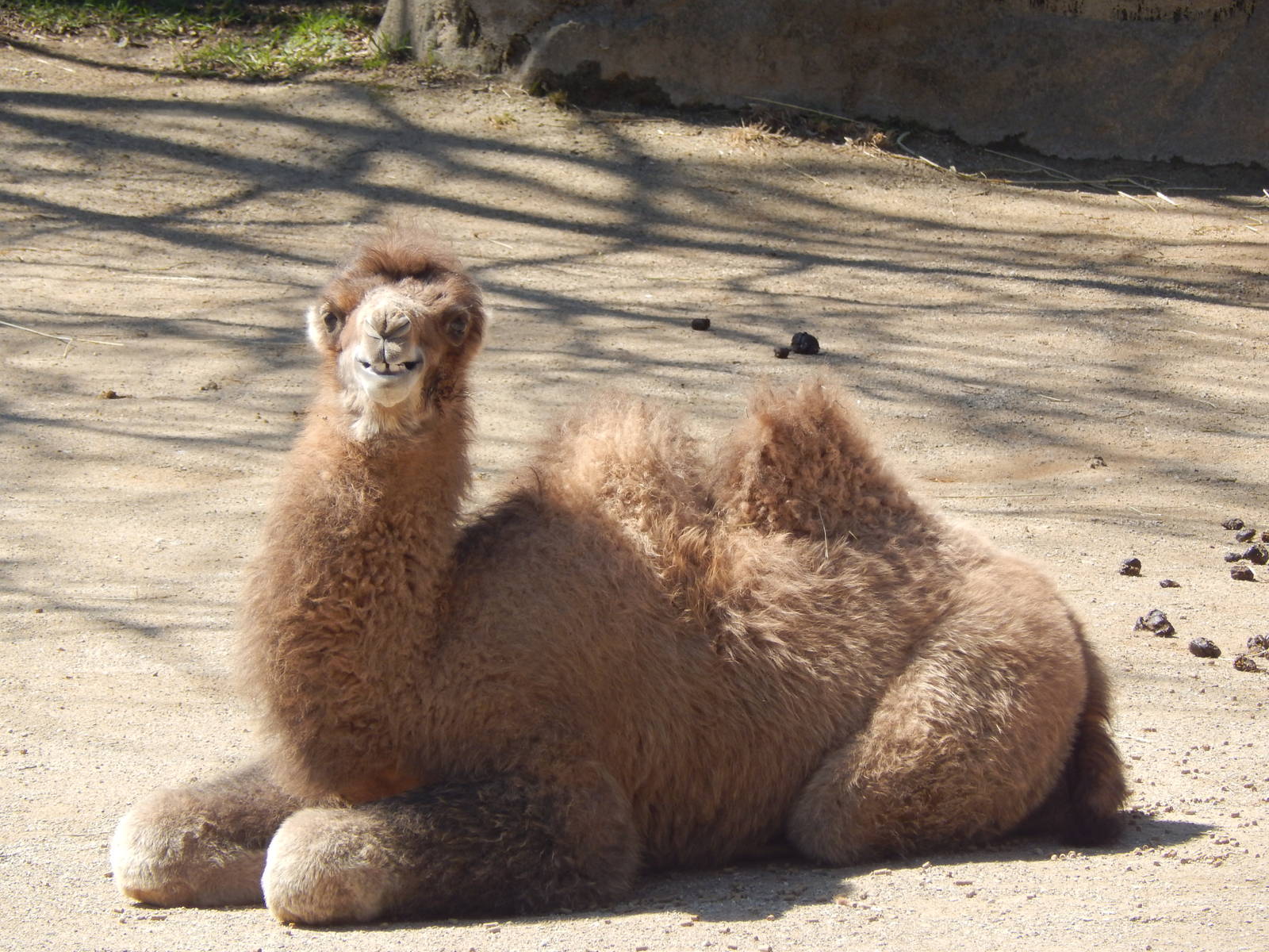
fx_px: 15764
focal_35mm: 430
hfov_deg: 4.6
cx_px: 634
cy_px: 476
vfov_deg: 3.5
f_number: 5.7
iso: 125
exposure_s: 1/250
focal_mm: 76.4
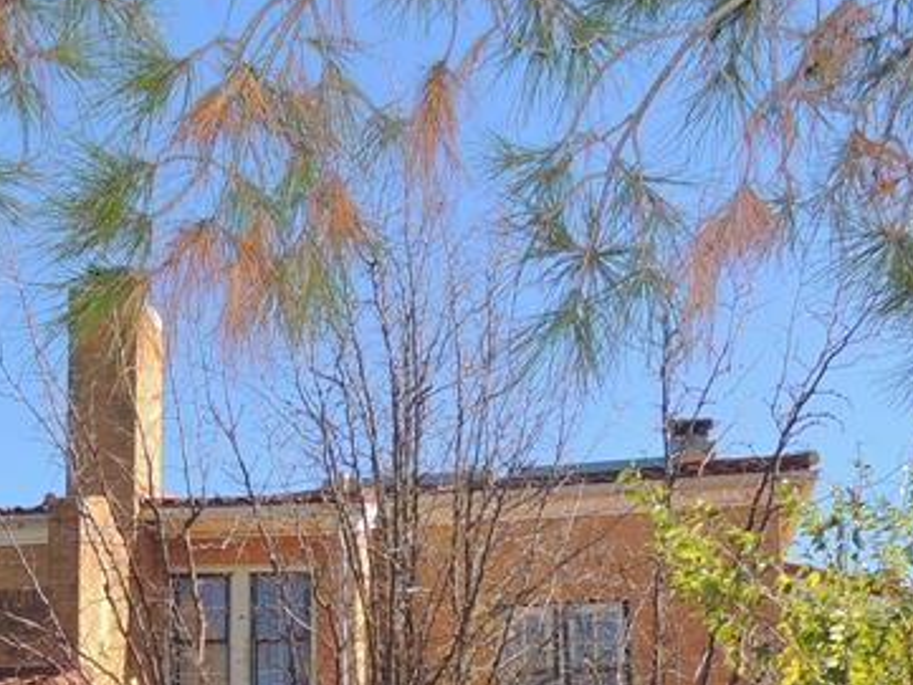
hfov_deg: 27.8
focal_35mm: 68
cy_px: 768
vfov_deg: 20.5
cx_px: 139
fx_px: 1794
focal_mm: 4.3
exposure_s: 1/640
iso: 100
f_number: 3
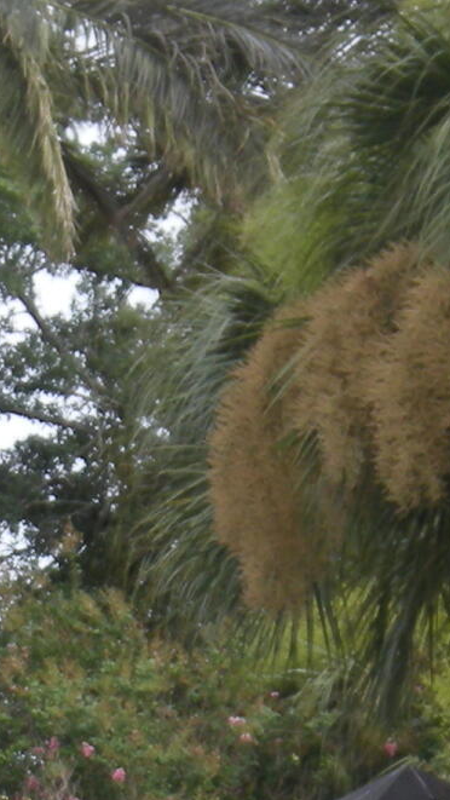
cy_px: 1120
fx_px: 9542
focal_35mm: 450
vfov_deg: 4.8
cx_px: -360
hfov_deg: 2.7
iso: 64
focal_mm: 19.4
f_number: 4.8
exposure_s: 1/161
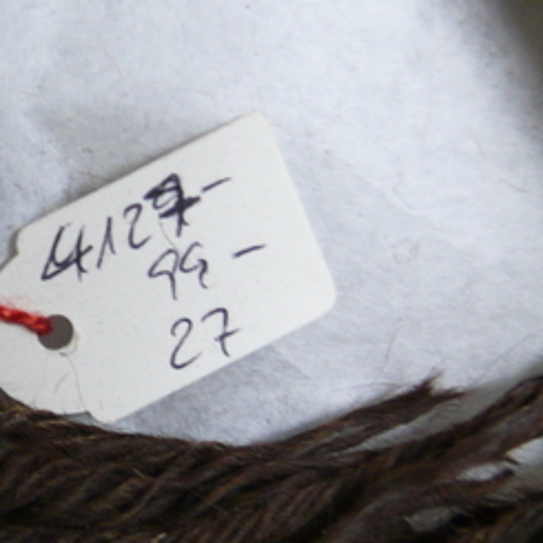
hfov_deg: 15.6
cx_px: -319
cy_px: 253
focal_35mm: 101
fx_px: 1792
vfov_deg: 17.2
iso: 200
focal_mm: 7.4
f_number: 2.8
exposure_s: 1/25
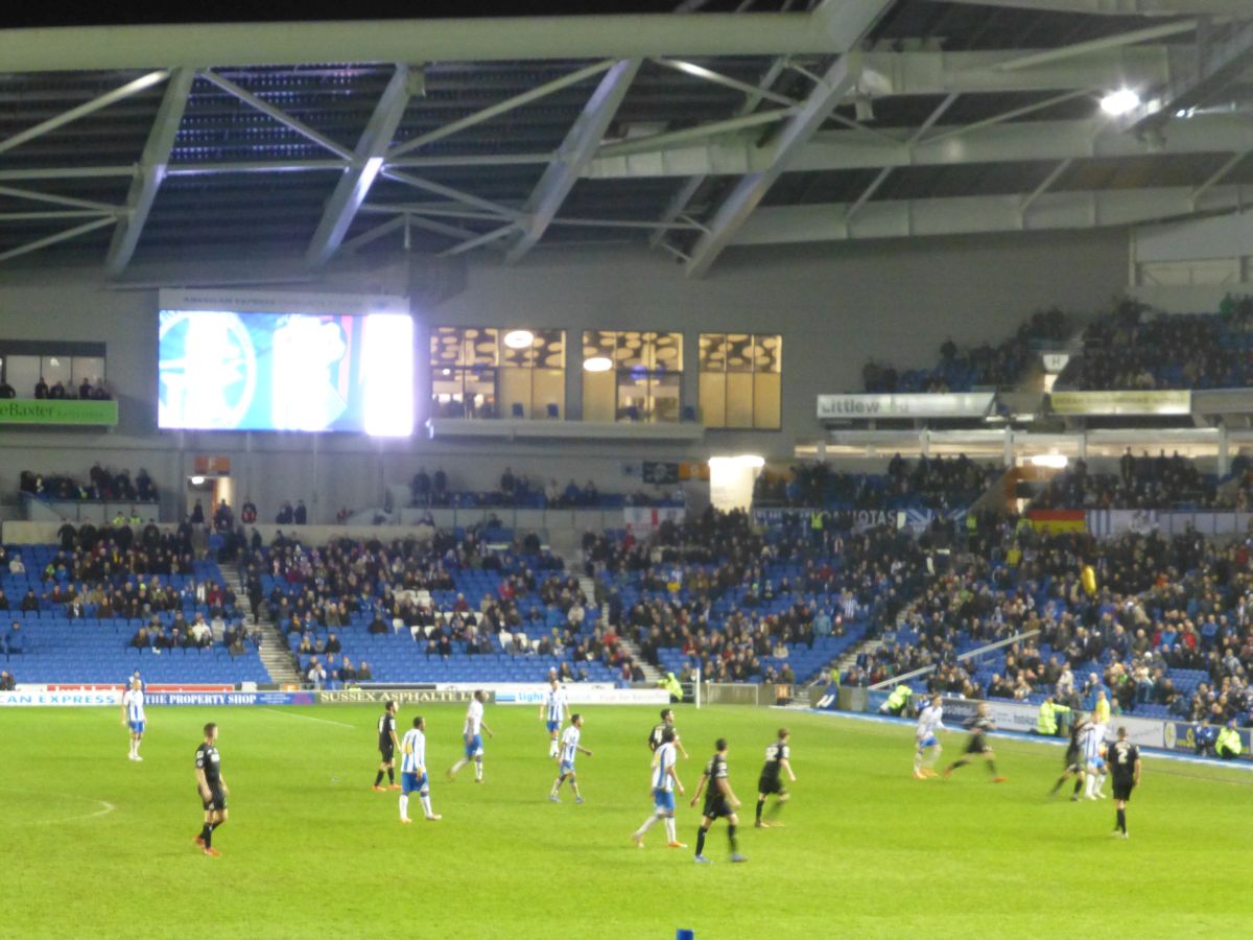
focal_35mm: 115
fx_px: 4163
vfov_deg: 12.9
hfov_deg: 17.1
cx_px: 626
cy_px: 470
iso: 800
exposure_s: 1/15
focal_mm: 20.6
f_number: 5.3
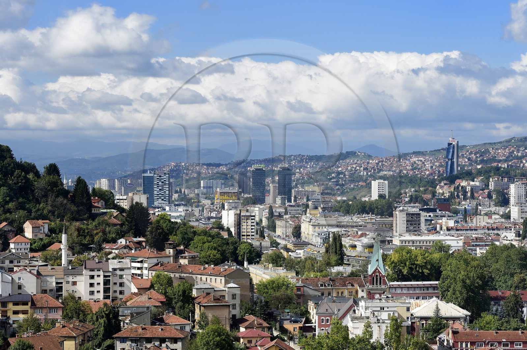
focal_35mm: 92
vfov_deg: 14.8
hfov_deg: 22.2
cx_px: 264
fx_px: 1346
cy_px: 175
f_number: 13
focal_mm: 92
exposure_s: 1/250
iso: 200
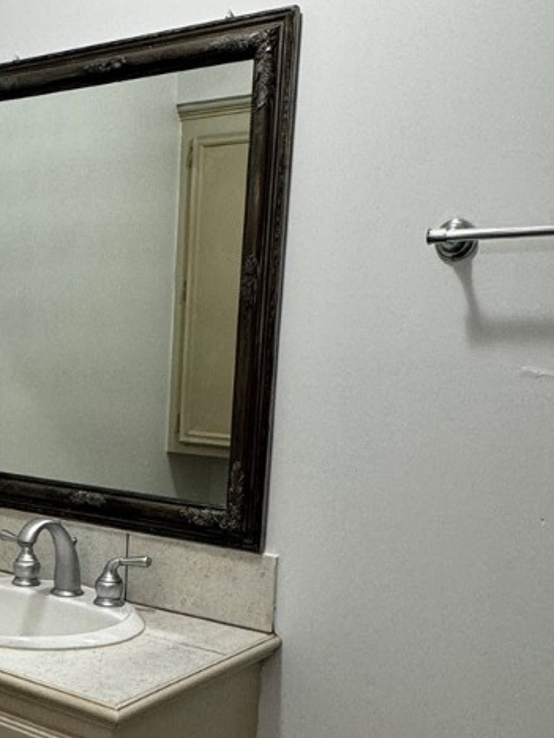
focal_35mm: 46
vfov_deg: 40.8
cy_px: 477
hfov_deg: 30.3
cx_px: 68
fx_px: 980
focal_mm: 2.22
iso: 200
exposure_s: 1/120
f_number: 2.2
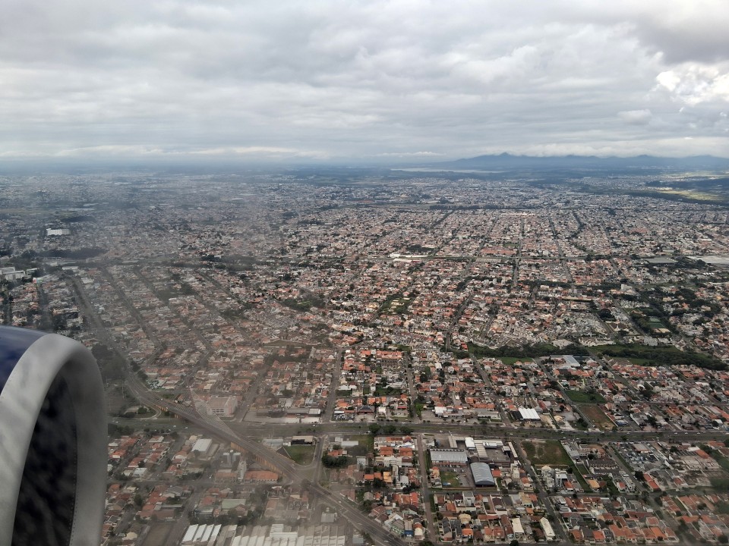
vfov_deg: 53.1
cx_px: 364
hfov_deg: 67.3
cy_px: 273
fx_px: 548
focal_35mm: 26
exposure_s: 1/132
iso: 25
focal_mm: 3.98
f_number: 1.8
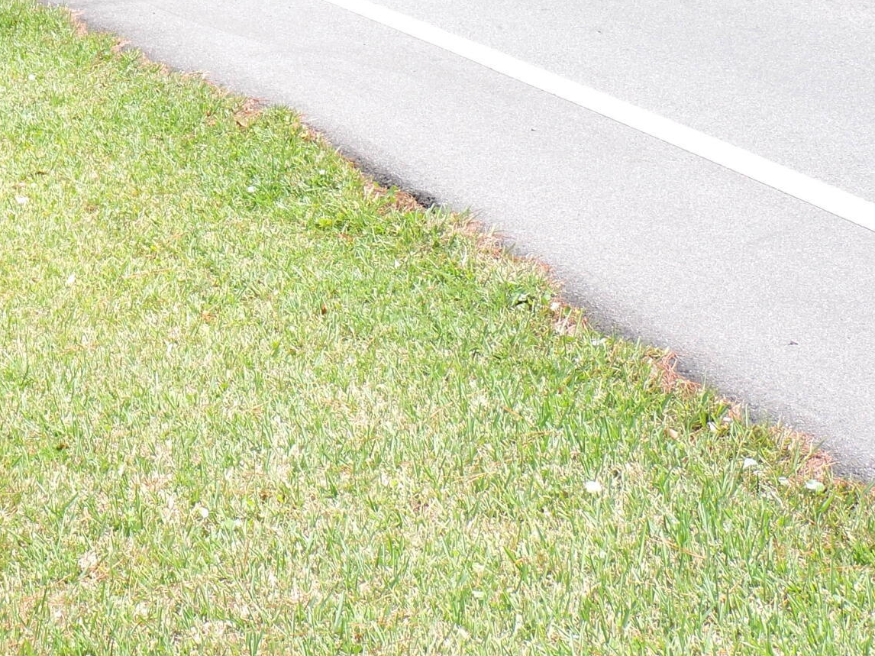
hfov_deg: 13.5
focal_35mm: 144
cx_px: 24
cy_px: -79
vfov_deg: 10.2
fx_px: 3639
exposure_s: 1/250
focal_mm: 9.8
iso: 100
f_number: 4.1
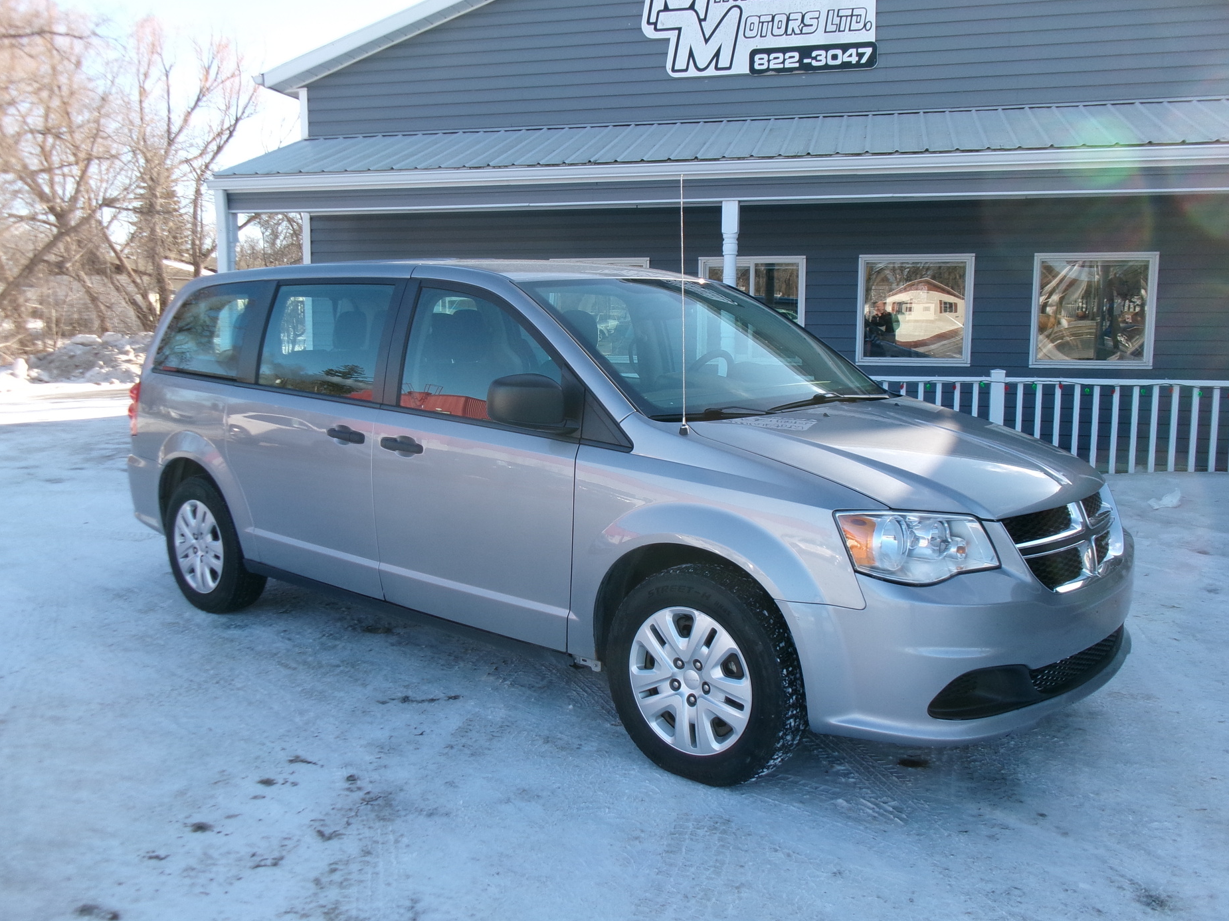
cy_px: 438
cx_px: 561
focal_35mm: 31
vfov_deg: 45.4
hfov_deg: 58.3
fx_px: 1100
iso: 100
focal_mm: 5.1
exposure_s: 1/250
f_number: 3.9
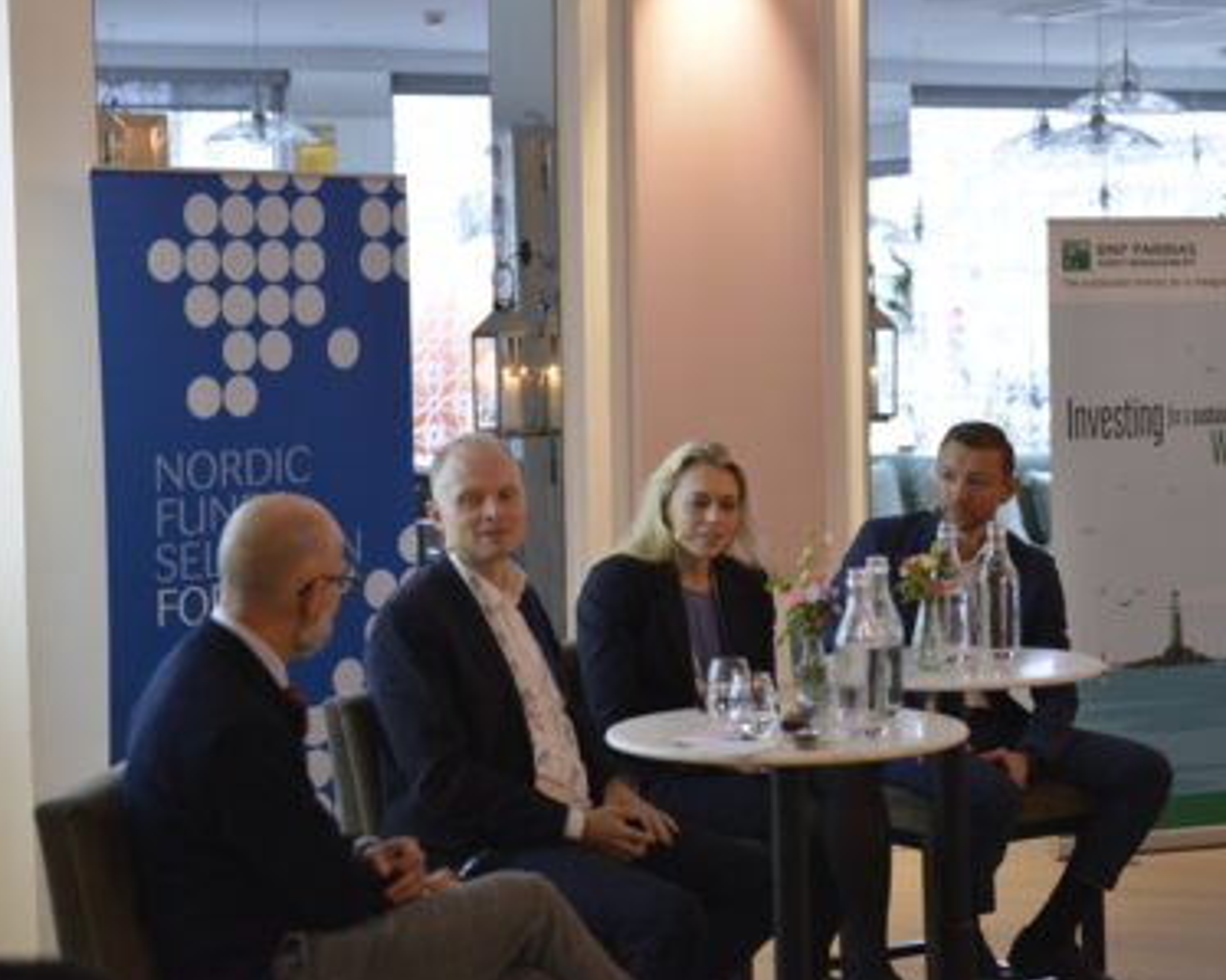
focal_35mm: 80
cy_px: 495
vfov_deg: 19.2
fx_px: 2902
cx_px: 667
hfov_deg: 23.8
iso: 2500
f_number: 2.8
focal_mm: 70
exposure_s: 1/80
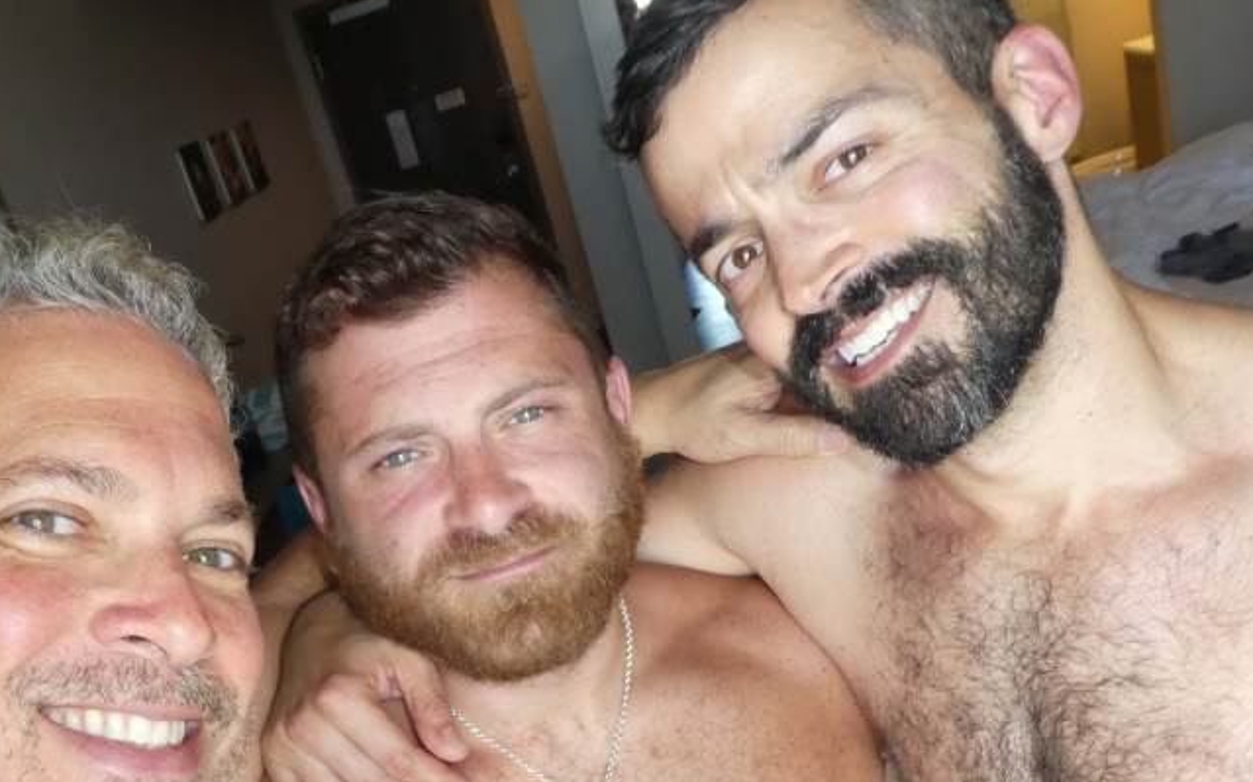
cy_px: 704
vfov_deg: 31.2
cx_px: 499
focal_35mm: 39
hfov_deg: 50.1
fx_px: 1331
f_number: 3.3
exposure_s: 1/125
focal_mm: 4.3
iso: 400
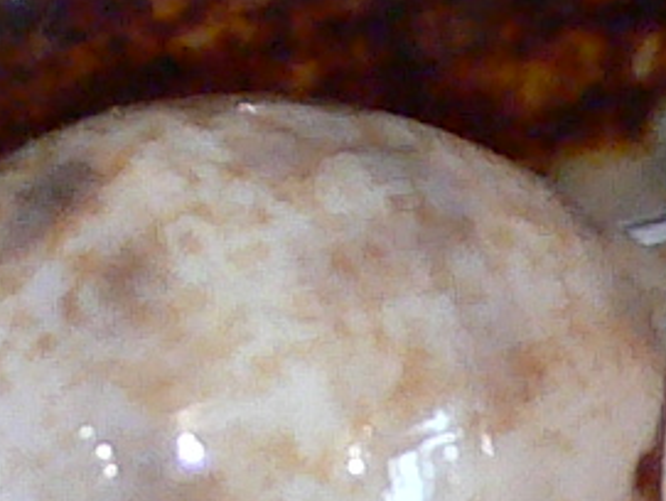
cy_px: -980
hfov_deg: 7.6
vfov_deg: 5.4
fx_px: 5009
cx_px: 29
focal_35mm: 260
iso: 200
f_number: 2.8
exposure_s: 1/6
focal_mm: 4.6
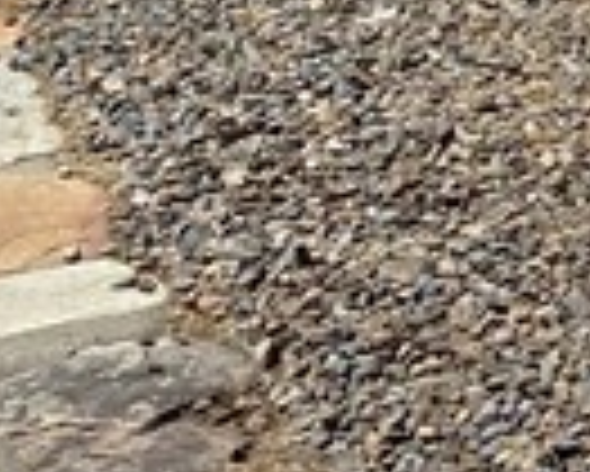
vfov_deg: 7.1
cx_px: 1387
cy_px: -854
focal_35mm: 198
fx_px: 3460
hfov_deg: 8.9
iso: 32
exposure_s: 1/3125
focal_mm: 4.25
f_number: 1.8
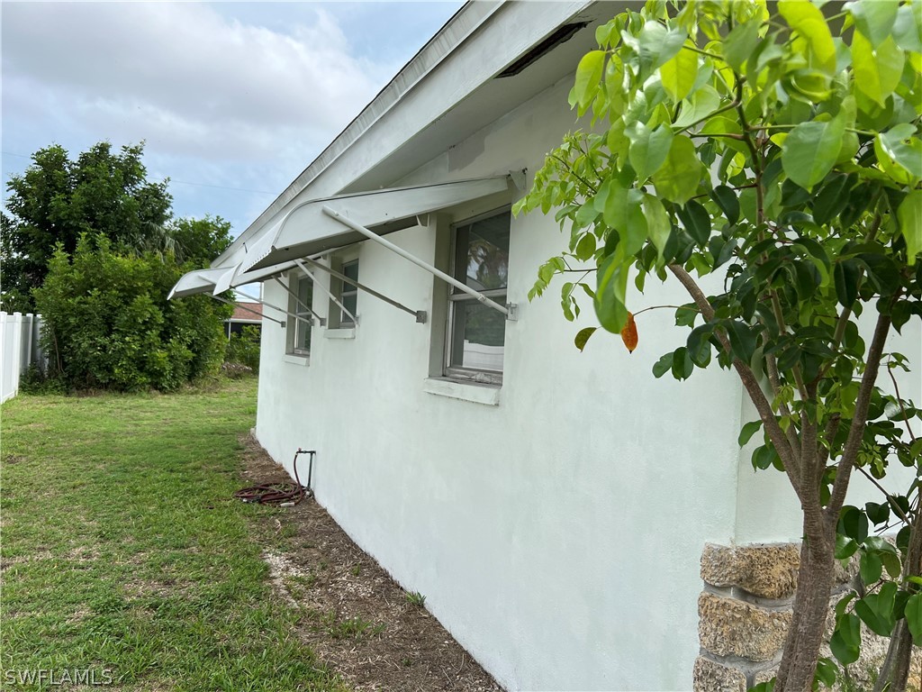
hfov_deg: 67.3
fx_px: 693
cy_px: 346
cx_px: 461
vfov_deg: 53.1
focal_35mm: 26
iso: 50
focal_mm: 5.7
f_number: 1.5
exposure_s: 1/2762
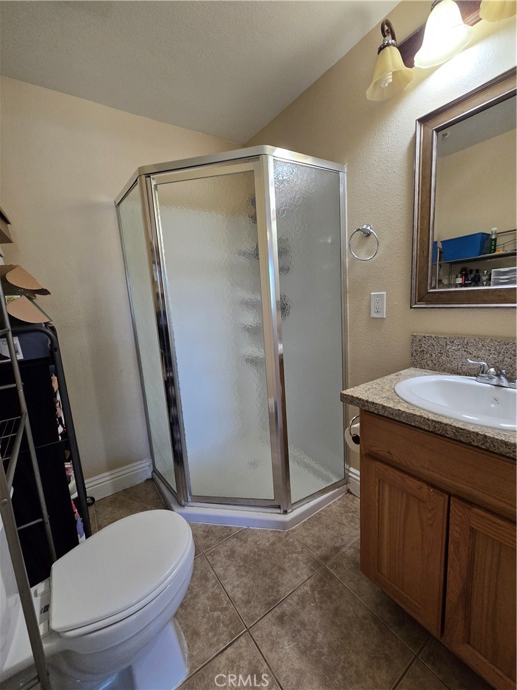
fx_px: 259
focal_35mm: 13
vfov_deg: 106.2
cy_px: 345
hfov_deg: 89.9
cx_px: 258
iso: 250
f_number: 2.2
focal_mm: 2.2
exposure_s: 1/60
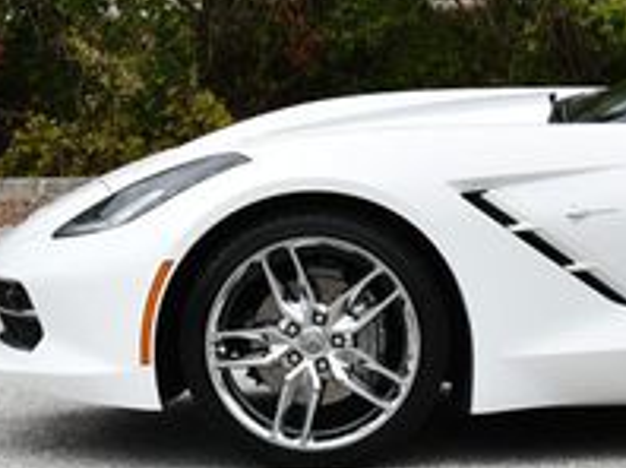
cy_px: -57
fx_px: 5852
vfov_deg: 4.6
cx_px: 863
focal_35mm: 324
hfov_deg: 6.1
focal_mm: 52
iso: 180
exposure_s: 1/250
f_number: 8
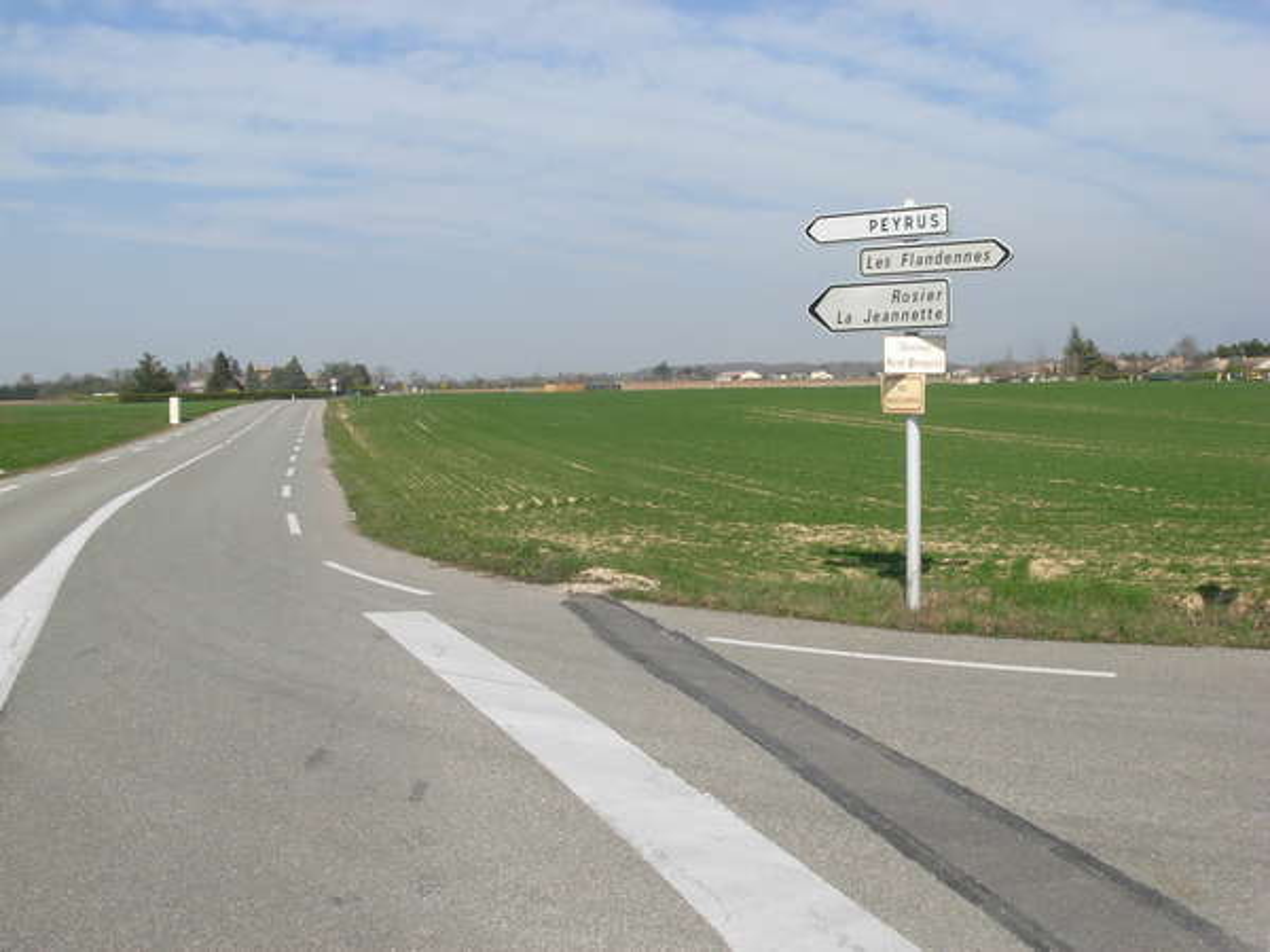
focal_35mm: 38
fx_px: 1394
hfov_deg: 49.0
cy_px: 476
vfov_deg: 37.7
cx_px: 635
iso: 79
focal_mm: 6.3
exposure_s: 1/558
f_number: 4.9
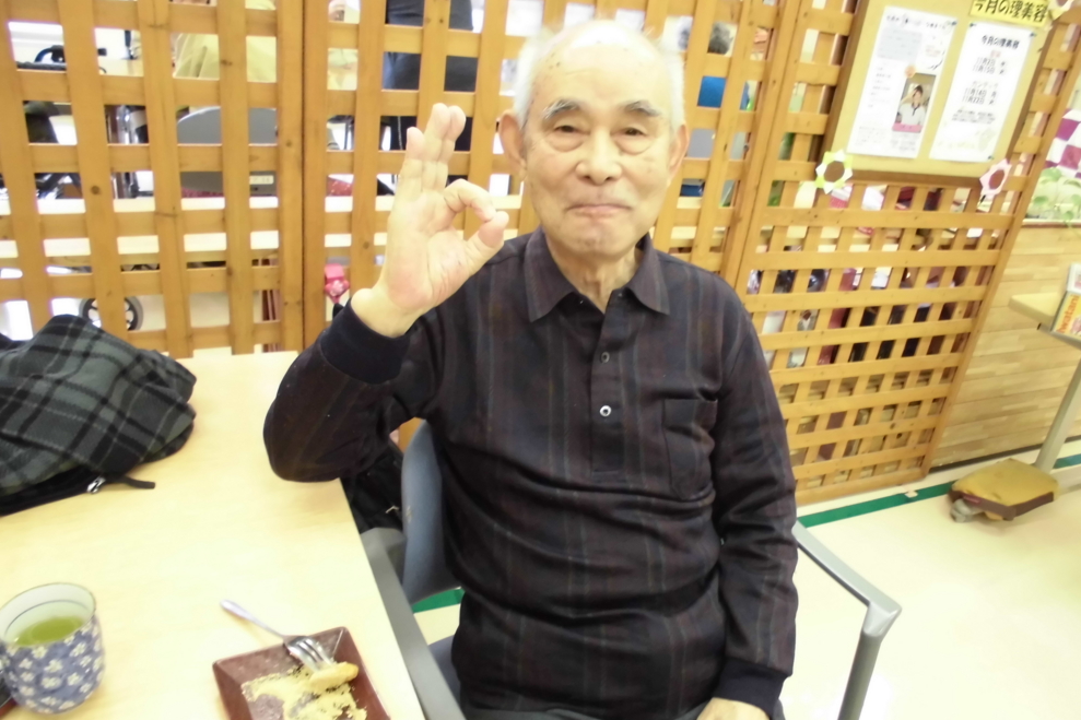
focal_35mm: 28
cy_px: 376
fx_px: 841
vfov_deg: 46.4
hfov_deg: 65.5
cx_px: 557
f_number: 3.5
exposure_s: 1/10
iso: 400
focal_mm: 4.6
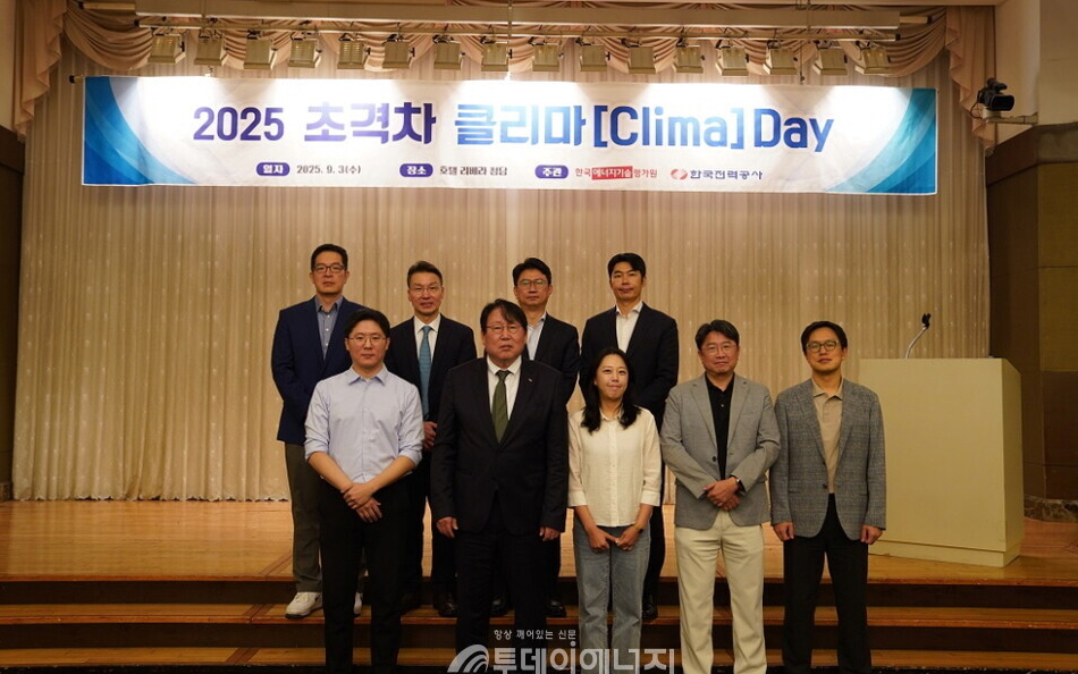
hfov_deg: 55.3
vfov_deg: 36.3
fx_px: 1028
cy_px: 330
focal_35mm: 35
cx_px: 544
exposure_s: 1/50
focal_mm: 34
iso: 800
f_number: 3.2
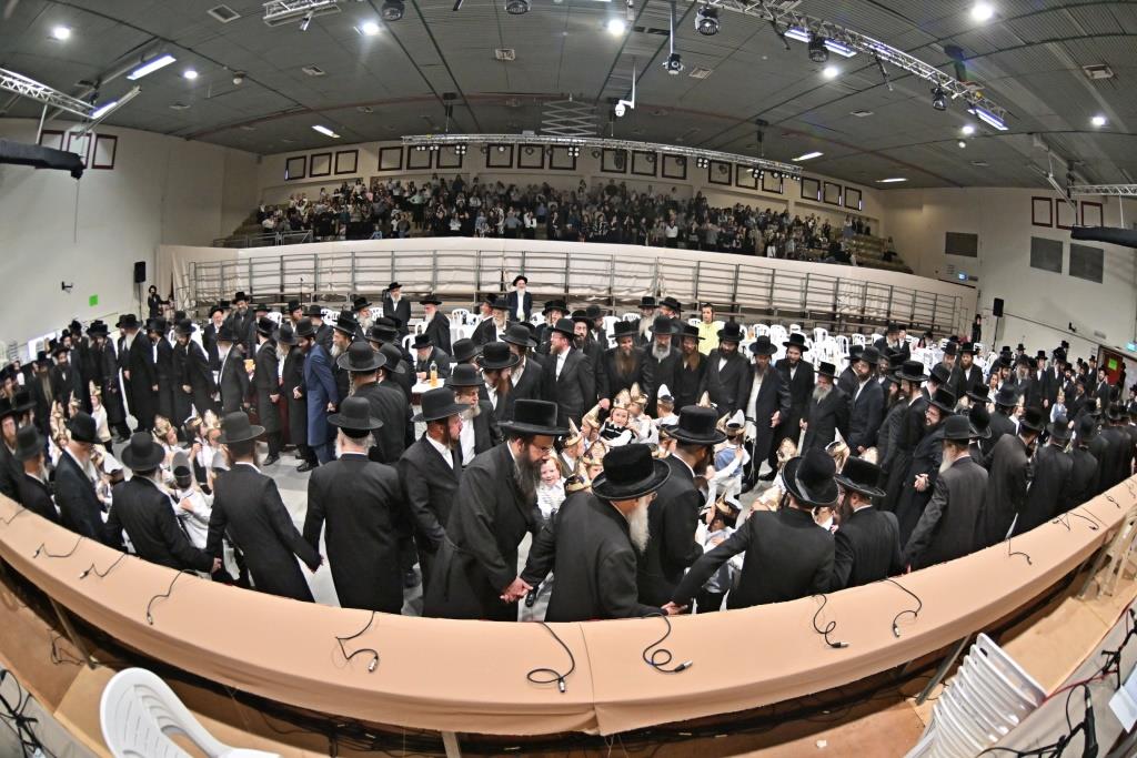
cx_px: 568
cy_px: 379
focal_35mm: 15
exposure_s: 1/320
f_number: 2.8
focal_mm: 10.5
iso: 1000
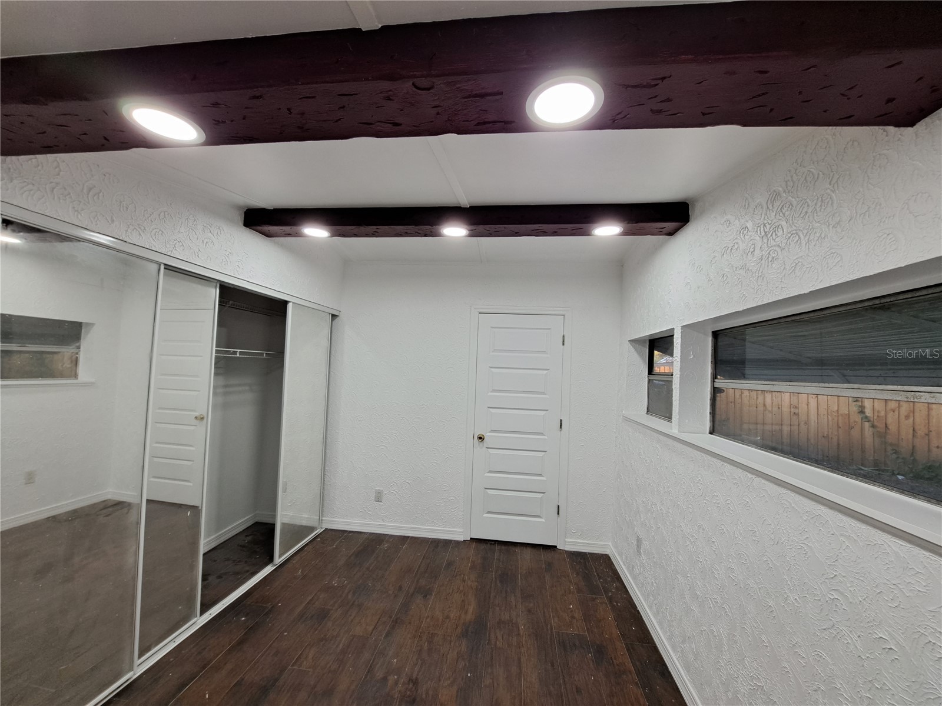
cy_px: 353
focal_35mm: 13
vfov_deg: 89.9
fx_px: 354
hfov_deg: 106.2
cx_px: 471
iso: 100
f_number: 2.2
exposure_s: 1/40
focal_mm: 1.74
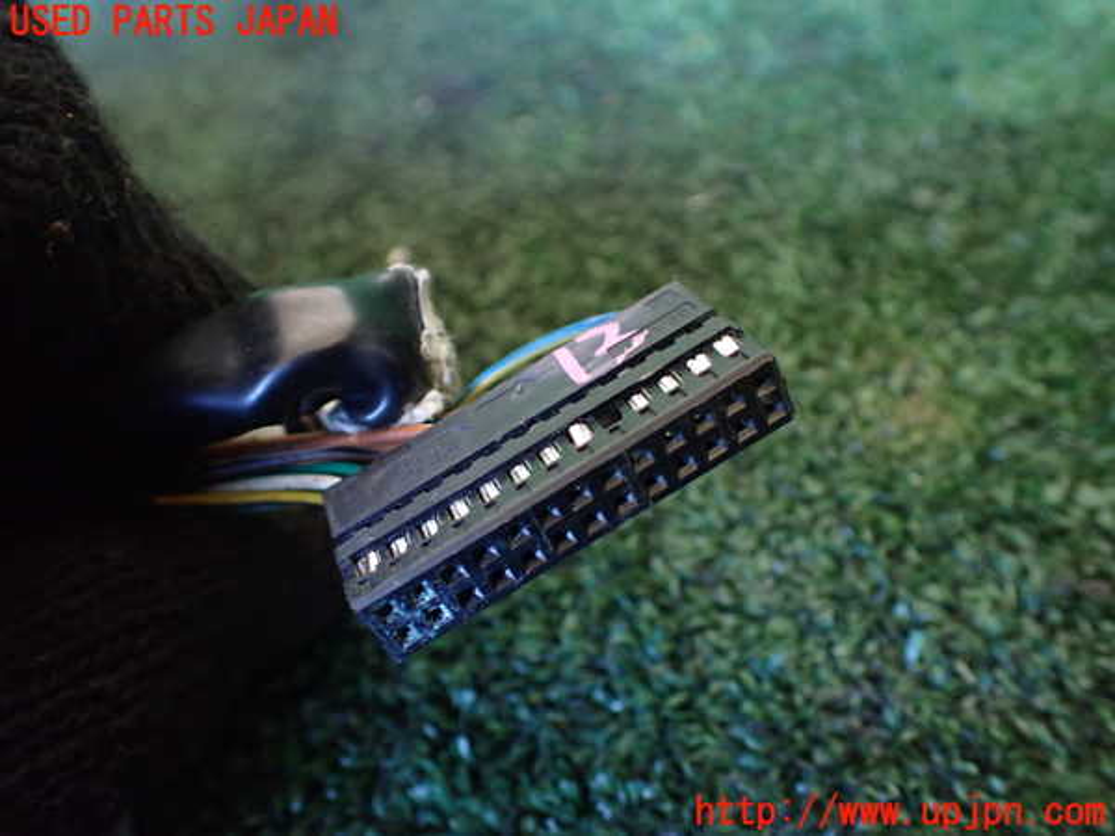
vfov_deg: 46.8
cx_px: 558
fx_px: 966
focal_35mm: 30
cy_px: 418
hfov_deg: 60.0
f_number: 2.3
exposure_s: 1/30
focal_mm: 5.4
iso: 1000
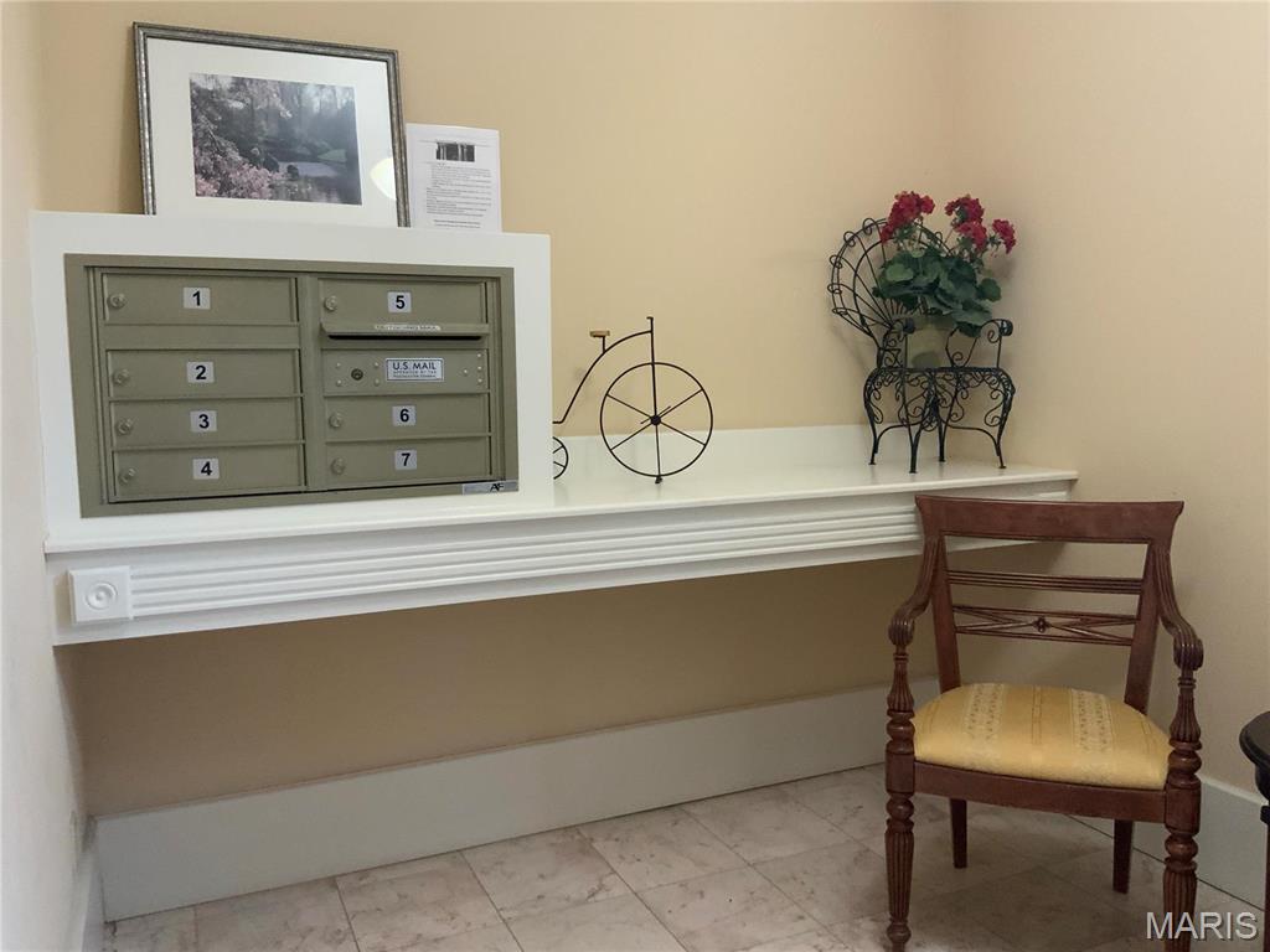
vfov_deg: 48.2
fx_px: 1064
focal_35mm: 29
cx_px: 635
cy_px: 476
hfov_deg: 61.7
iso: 250
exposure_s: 1/60
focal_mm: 3
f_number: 1.8
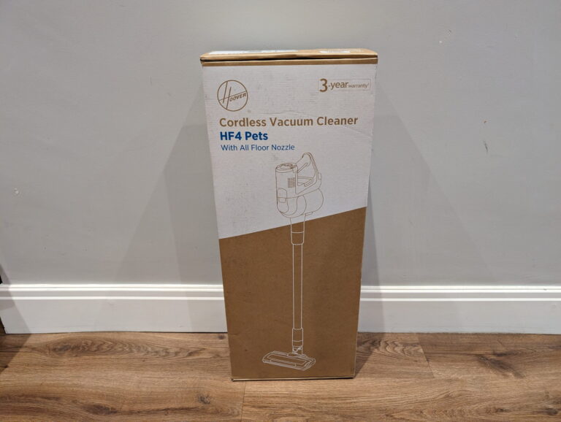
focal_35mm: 24
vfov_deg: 56.9
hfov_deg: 71.5
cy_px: 211
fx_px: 389
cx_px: 280
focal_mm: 6.9
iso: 143
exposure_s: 1/25
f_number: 1.7
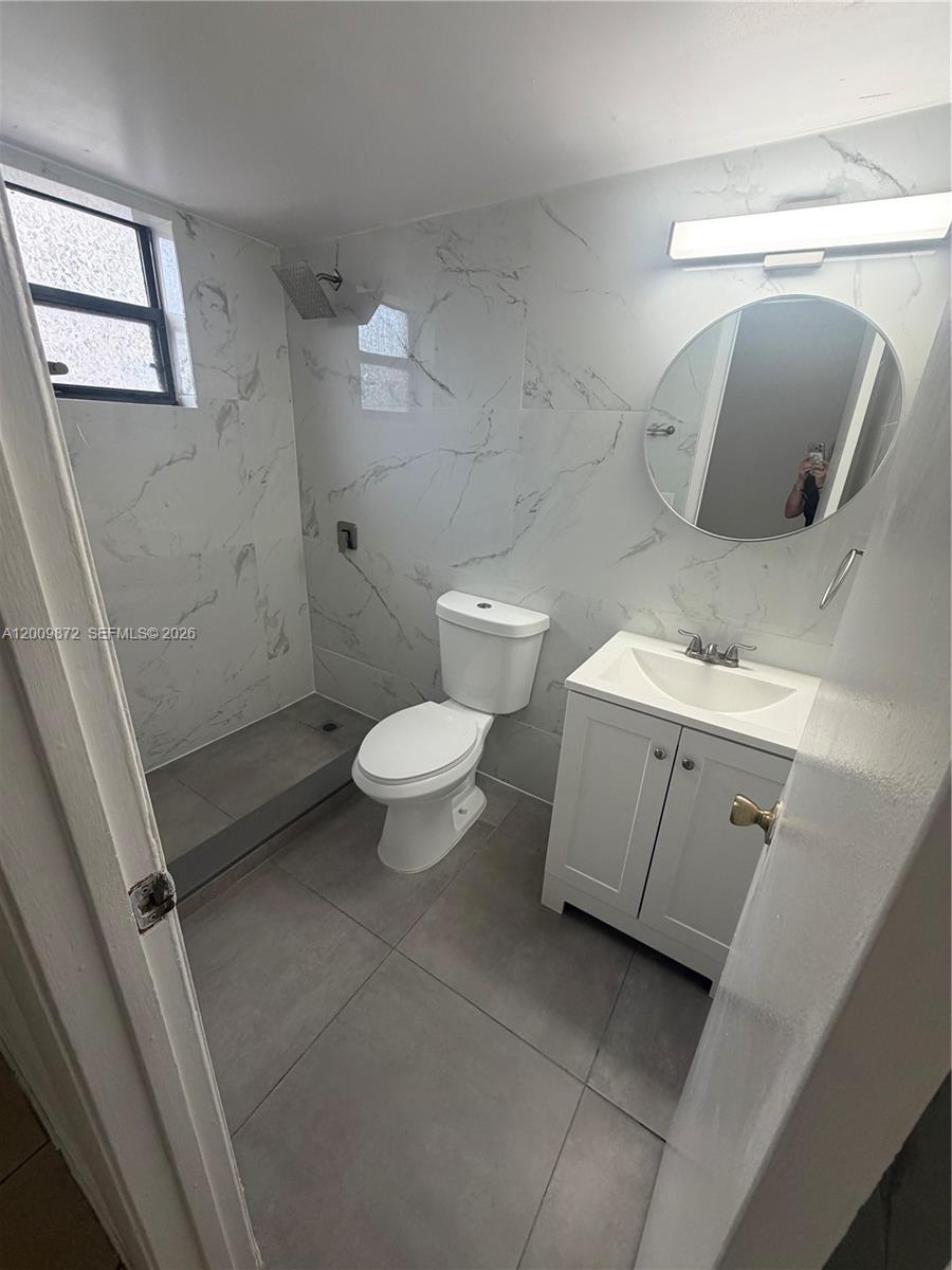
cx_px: 476
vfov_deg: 102.1
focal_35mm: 14
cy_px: 635
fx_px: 513
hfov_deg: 85.7
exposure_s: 1/120
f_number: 2.2
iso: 200
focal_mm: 2.22
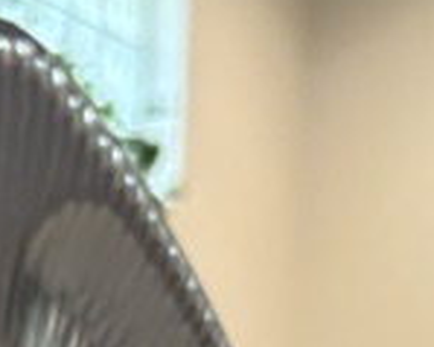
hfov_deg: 10.7
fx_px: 1964
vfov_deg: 9.0
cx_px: -632
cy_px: 873
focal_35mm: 153
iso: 160
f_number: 1.6
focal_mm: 5.96
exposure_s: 1/60
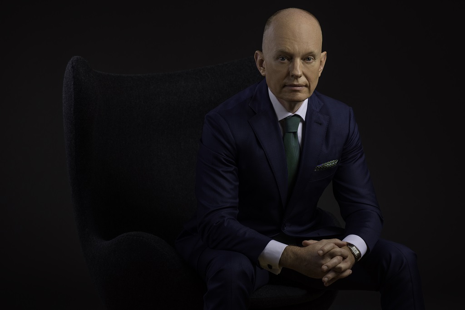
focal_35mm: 86
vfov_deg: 15.9
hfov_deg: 23.6
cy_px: 155
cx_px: 232
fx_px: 1111
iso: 100
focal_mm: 86
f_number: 7.1
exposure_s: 1/160
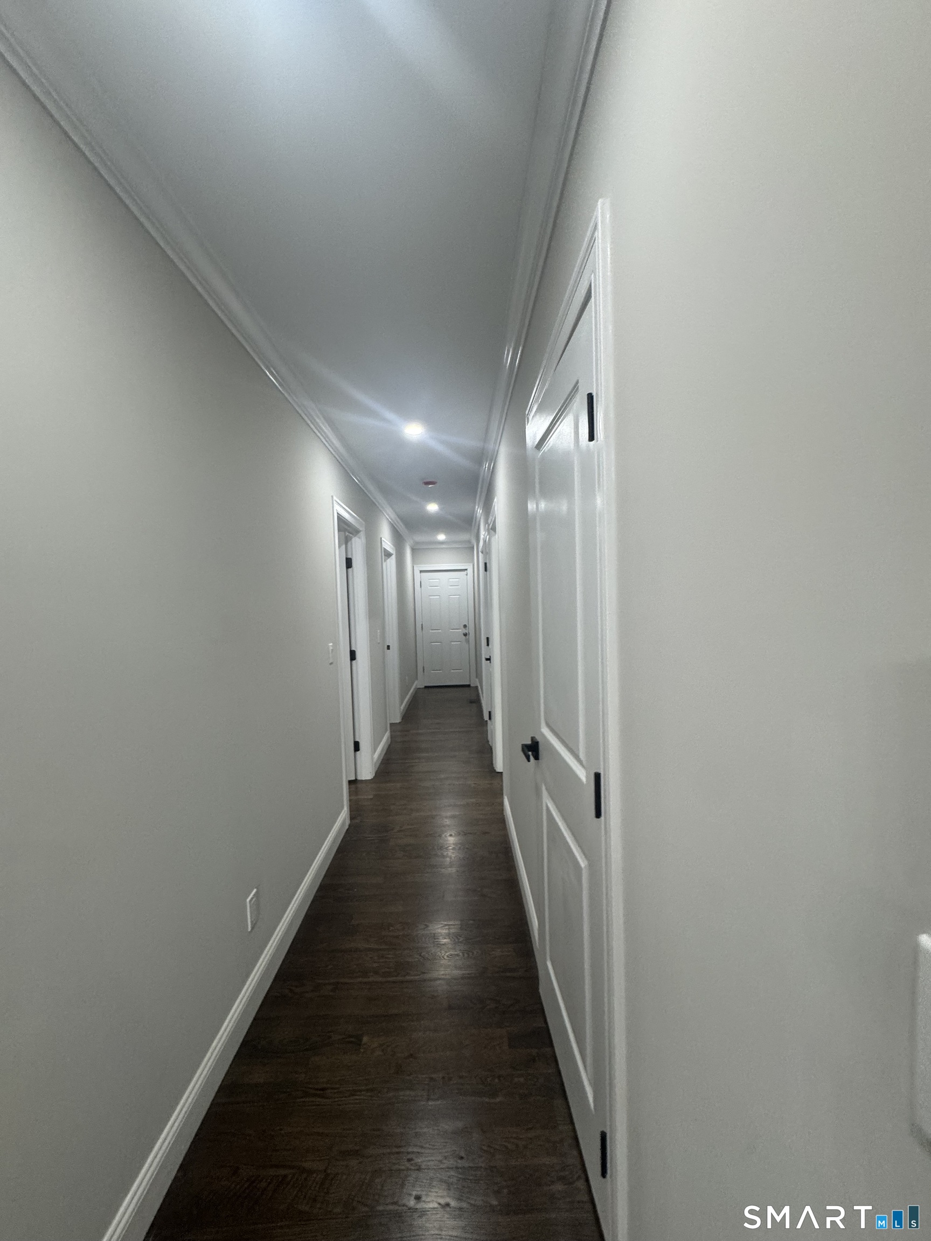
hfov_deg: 85.7
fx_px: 502
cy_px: 620
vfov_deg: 102.1
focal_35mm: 14
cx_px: 466
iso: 200
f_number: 2.2
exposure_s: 1/60
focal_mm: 2.22
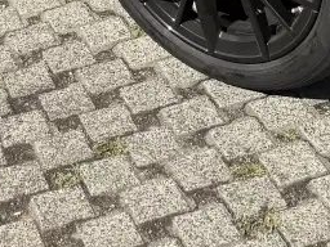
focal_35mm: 135
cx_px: 44
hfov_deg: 14.5
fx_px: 1287
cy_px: -216
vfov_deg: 10.3
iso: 80
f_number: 1.78
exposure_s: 1/2907
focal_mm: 6.76
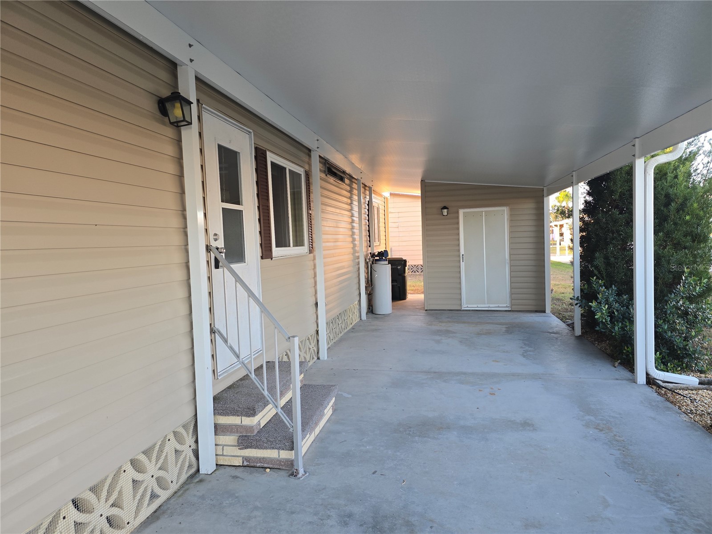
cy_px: 267
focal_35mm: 23
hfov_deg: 73.9
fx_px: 473
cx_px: 356
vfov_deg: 58.9
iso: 80
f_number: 1.7
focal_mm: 6.3
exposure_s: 1/180
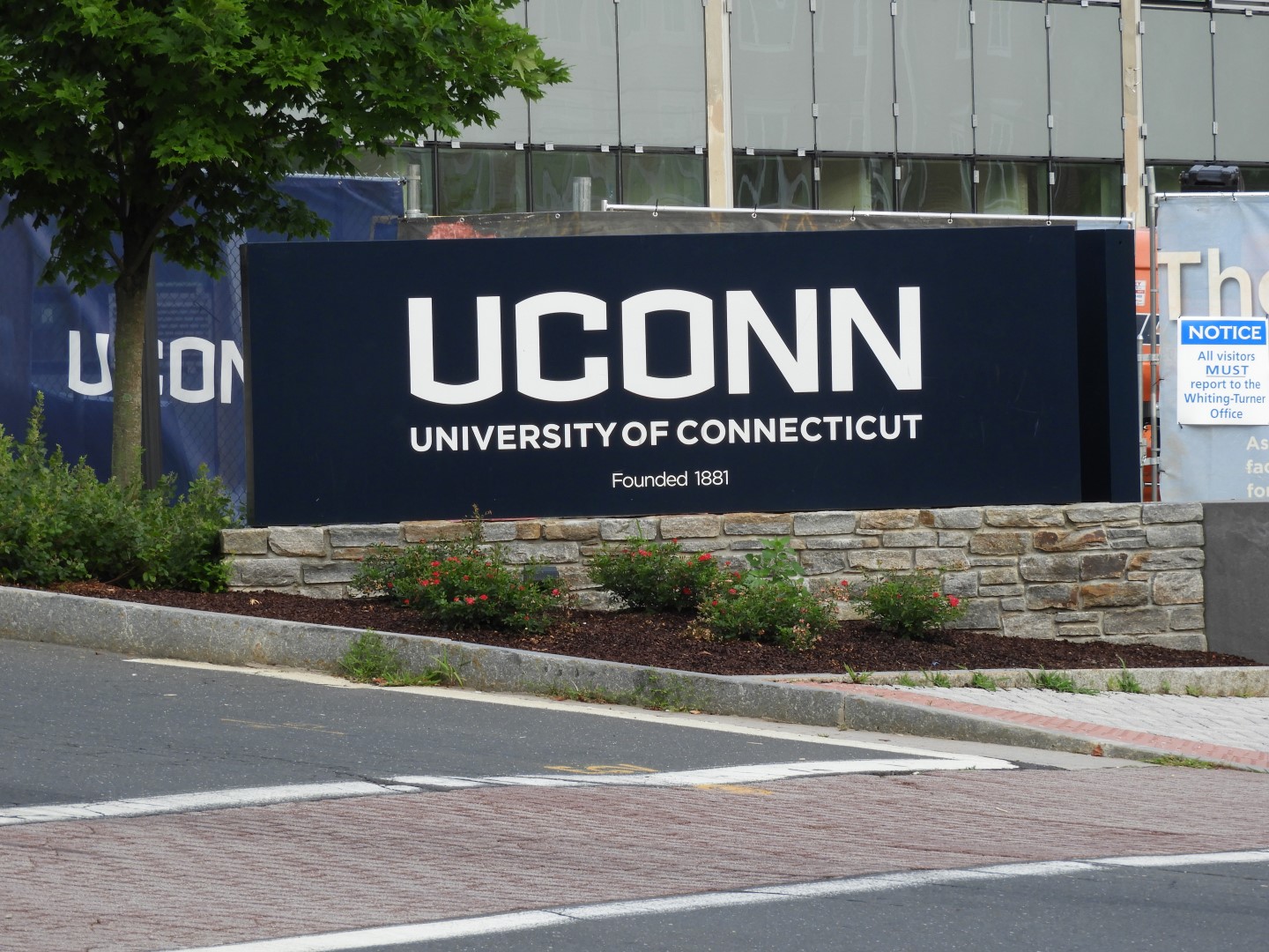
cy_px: 476
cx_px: 634
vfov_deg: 7.4
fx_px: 7332
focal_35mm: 200
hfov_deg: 9.9
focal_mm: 35.8
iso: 100
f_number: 5.3
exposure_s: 1/125
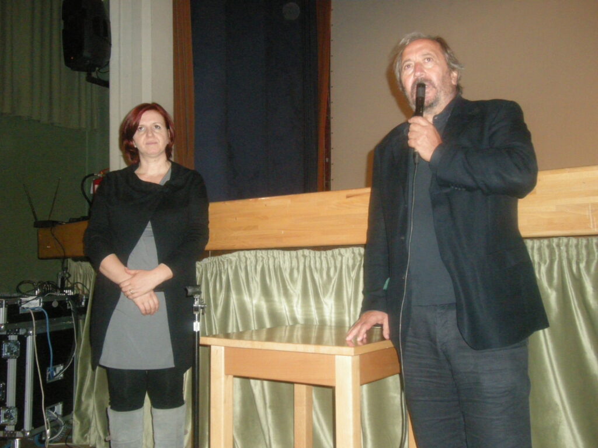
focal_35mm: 37
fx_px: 639
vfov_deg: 38.7
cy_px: 224
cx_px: 299
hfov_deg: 50.1
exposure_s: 1/60
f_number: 2.8
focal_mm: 7.9
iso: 812
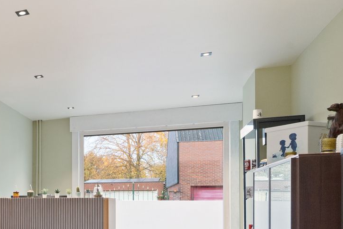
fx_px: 419
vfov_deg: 28.8
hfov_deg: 35.1
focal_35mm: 44
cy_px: 222
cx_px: -70
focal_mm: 16
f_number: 11
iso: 250
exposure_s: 1/1.25
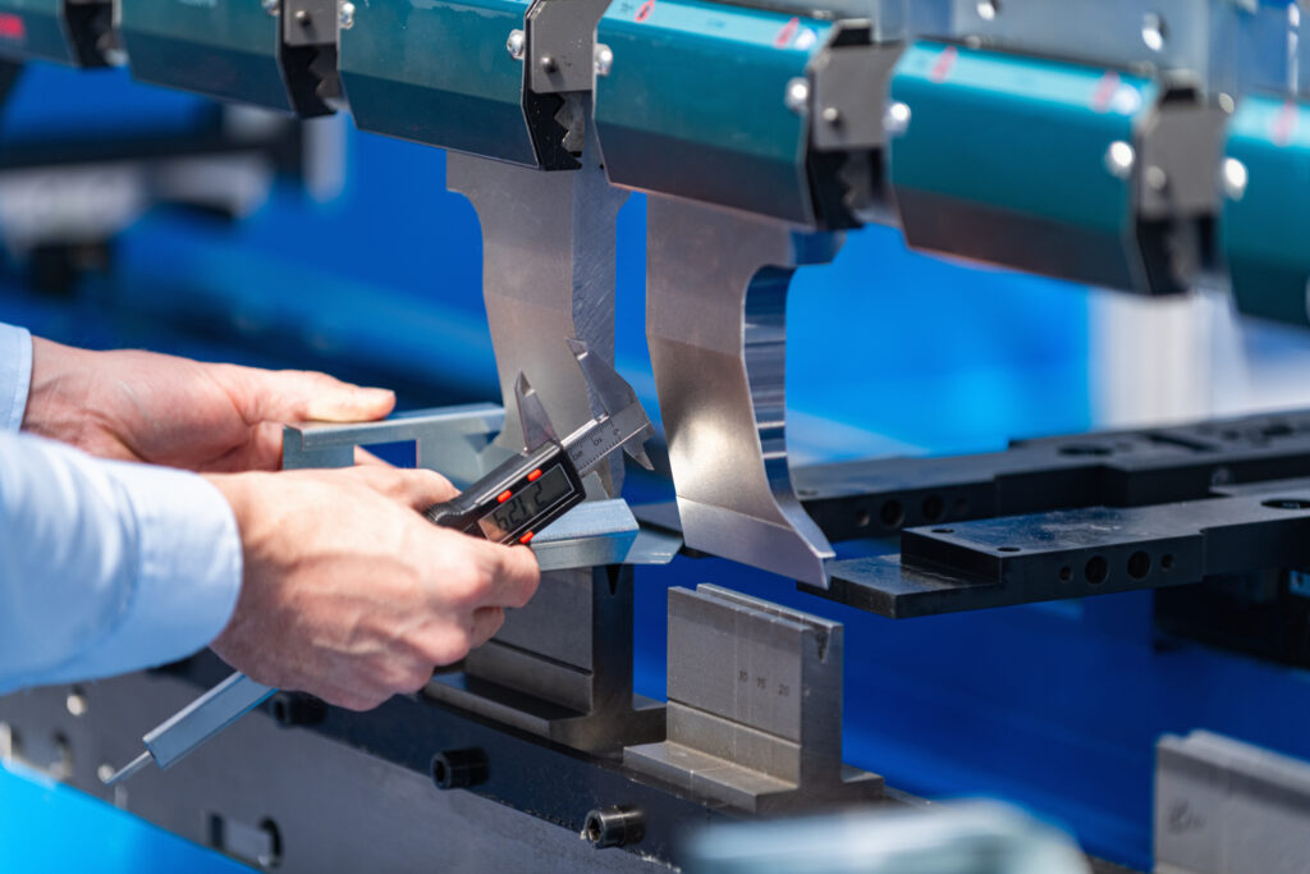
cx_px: 655
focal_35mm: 155
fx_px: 5641
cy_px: 437
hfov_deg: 13.2
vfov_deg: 8.9
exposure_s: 1/160
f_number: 3.2
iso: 360
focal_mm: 155
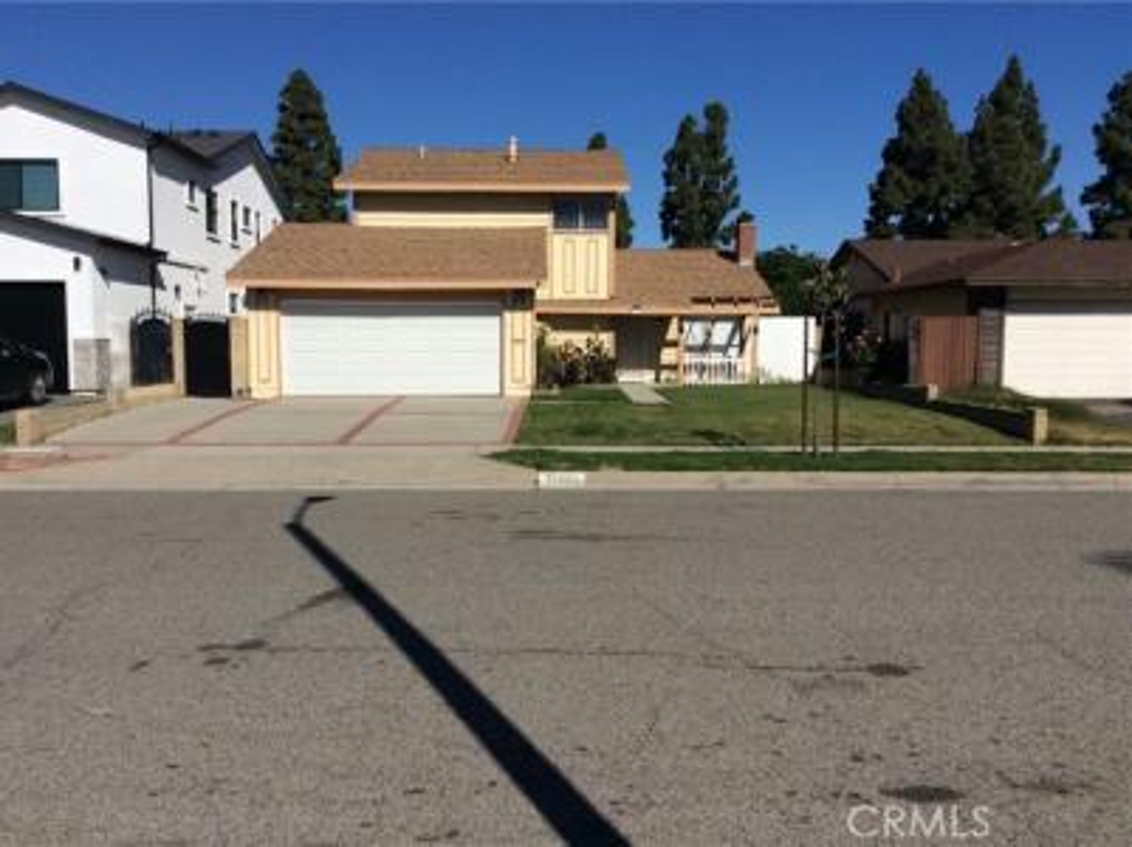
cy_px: 424
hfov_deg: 56.9
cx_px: 566
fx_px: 1046
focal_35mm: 32
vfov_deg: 44.1
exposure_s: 1/3817
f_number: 2.4
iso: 32
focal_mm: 3.3
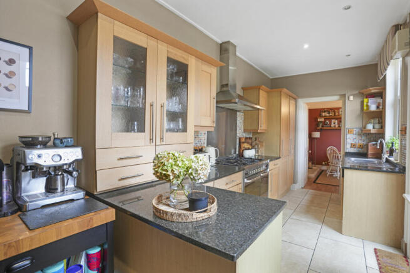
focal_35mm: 17
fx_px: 194
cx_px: 205
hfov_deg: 93.3
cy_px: 136
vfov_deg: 70.5
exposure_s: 1/1.25
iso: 250
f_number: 7.1
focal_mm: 17
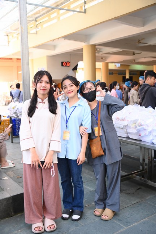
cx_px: 78
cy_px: 117
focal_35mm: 38
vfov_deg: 50.7
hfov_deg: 35.0
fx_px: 248
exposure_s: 1/160
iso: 500
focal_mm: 38
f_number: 4
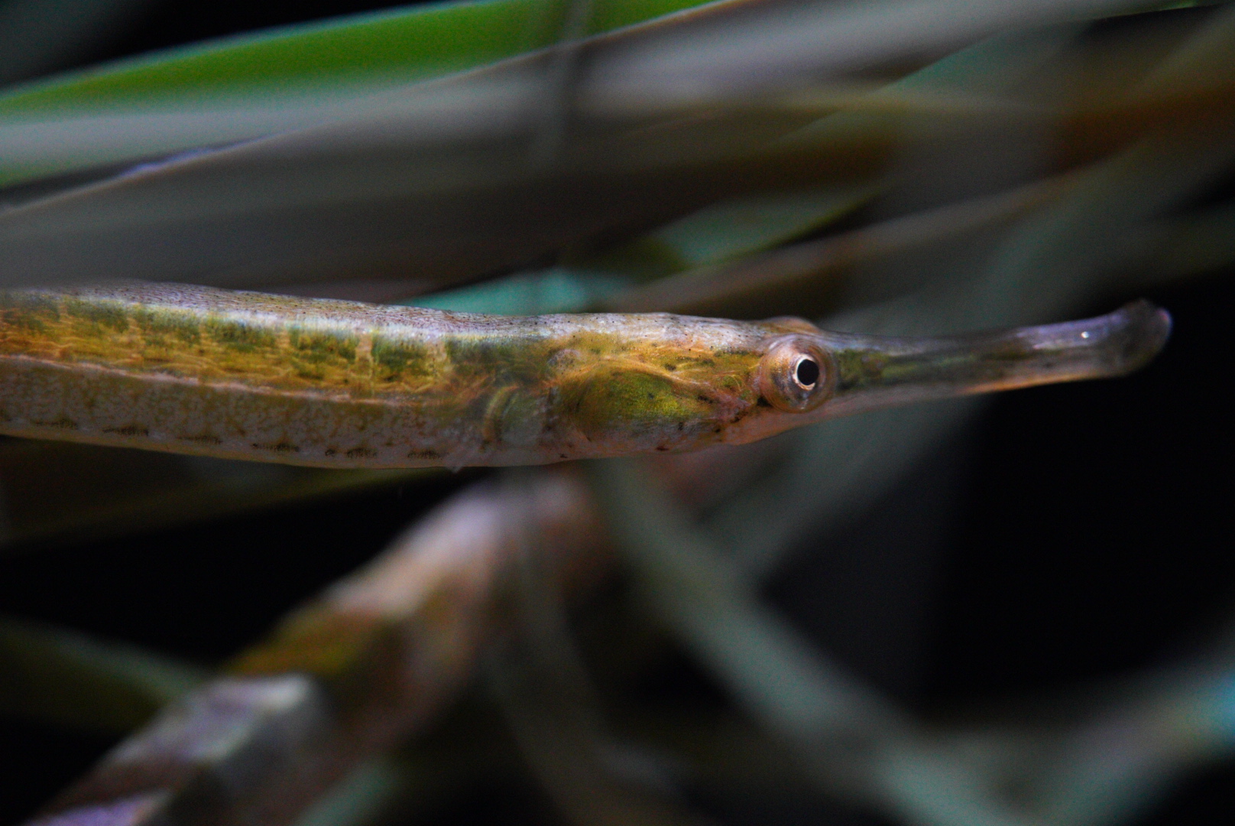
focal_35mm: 135
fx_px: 4634
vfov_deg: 10.2
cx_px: 618
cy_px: 413
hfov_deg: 15.2
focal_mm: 90
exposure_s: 1/100
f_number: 2.8
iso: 4000
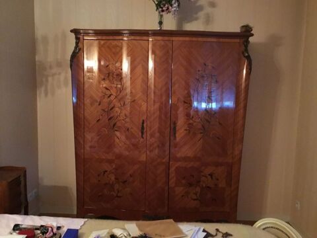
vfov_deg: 45.4
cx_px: 158
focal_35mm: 31
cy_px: 119
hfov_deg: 58.4
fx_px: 284
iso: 320
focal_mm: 3.3
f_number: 2.4
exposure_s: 1/17
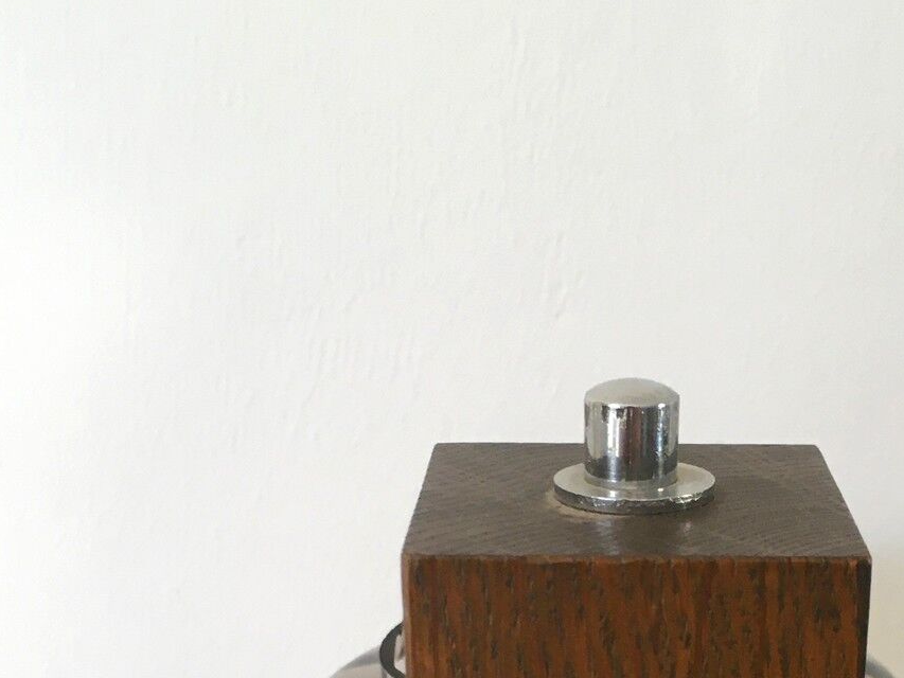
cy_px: 822
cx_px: 606
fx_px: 1776
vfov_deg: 20.2
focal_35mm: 68
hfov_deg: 28.4
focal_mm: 4.15
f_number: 2.2
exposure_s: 1/33
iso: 40
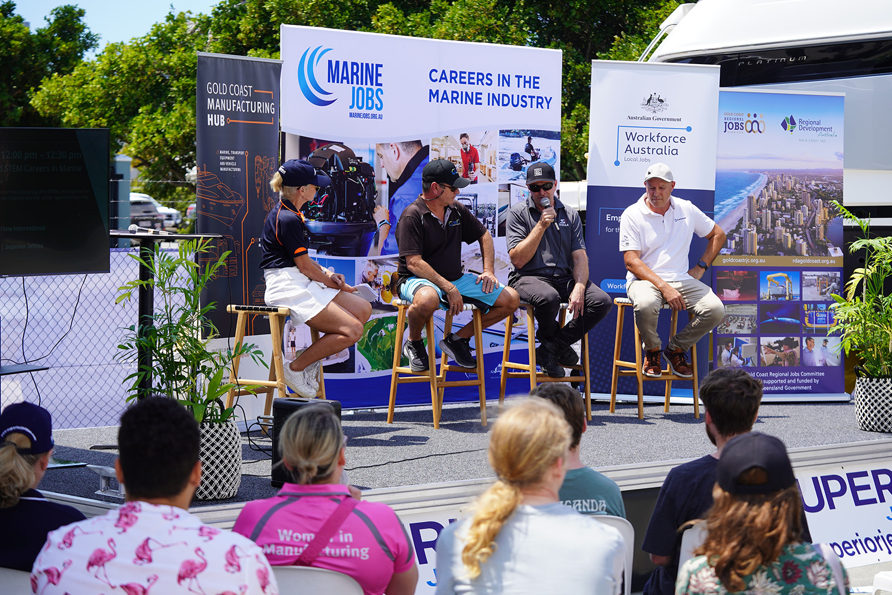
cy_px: 298
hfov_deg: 22.6
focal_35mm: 90
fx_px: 2230
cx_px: 446
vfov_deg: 15.2
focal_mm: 90
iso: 100
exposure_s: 1/400
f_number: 5
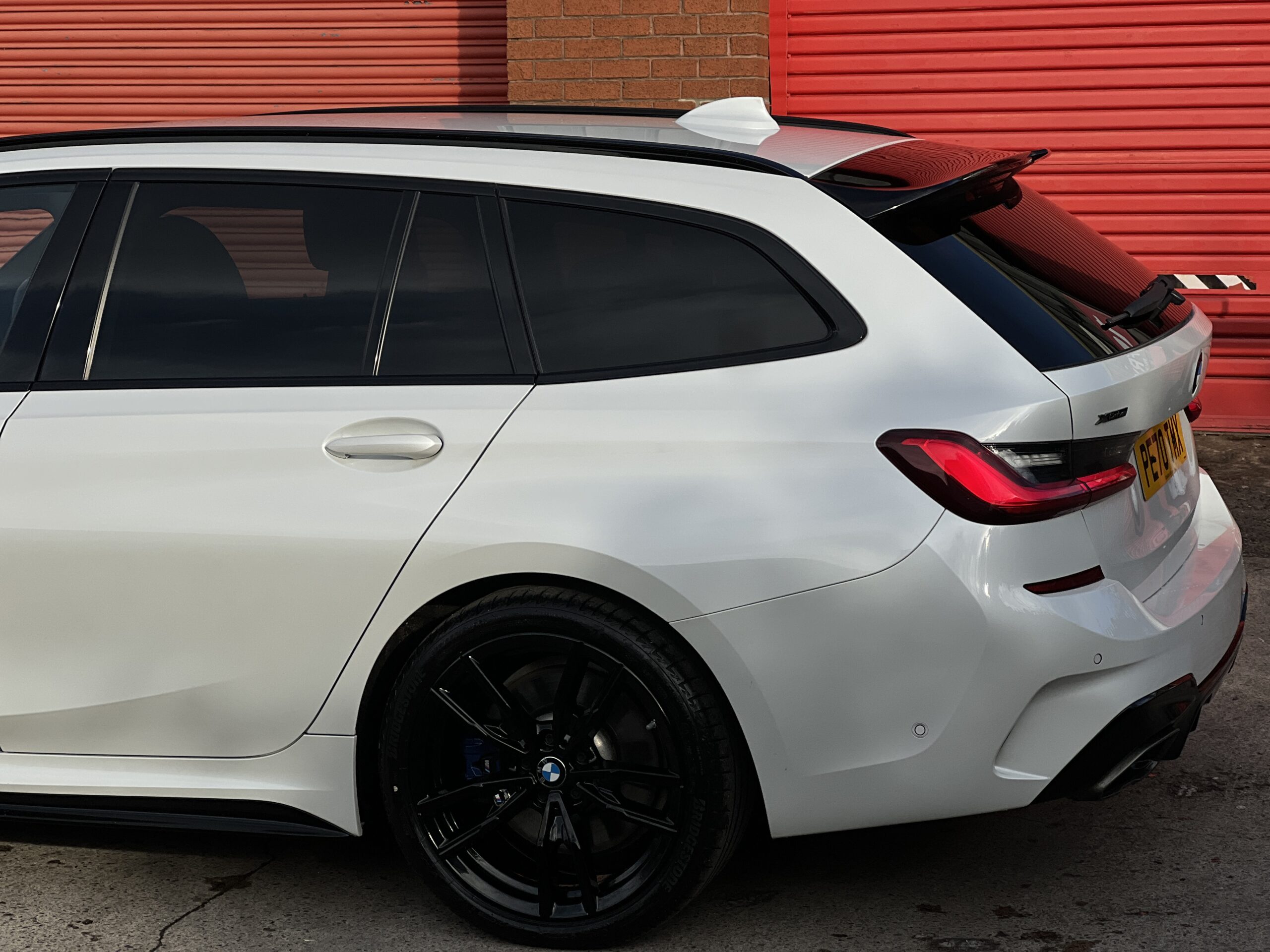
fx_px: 2825
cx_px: 635
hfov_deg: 25.3
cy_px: 476
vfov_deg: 19.1
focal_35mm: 77
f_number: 2.8
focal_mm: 9
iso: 32
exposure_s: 1/834
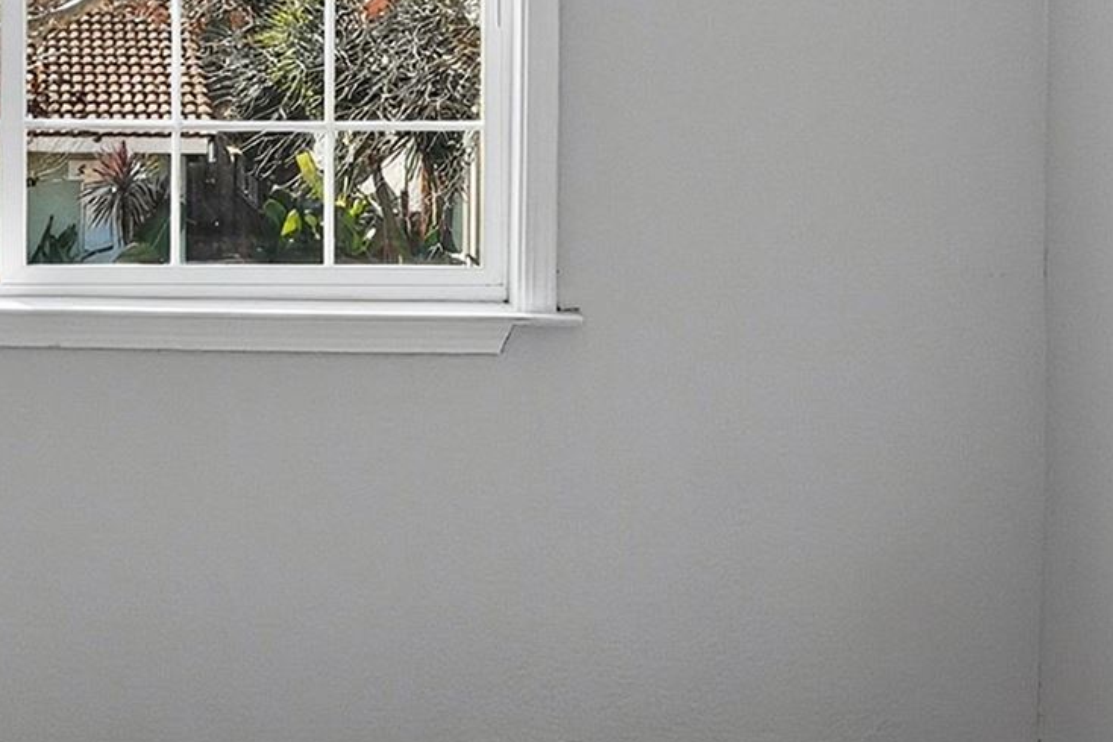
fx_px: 2071
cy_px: 24
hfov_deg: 28.2
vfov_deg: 19.8
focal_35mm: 67
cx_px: -12
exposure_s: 1/1250
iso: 250
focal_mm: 16
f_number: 8
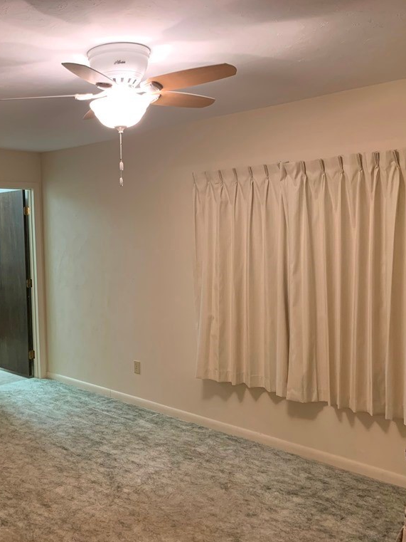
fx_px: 547
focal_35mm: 35
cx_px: 84
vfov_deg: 52.6
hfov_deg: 39.2
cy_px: 273
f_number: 1.8
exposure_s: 1/60
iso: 320
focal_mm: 4.25
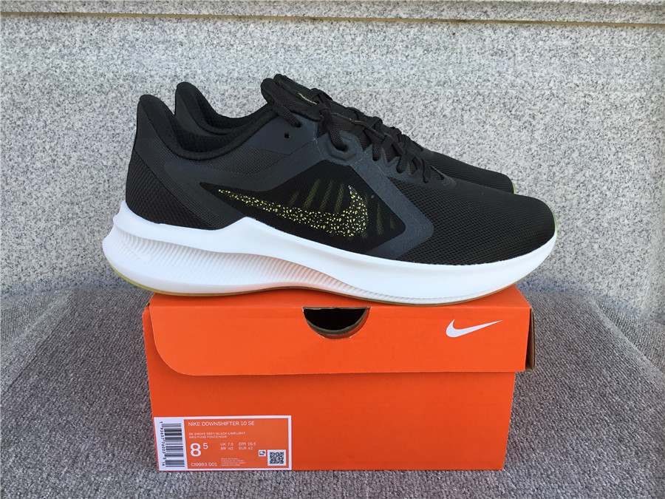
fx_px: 596
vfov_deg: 45.4
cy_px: 250
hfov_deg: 58.4
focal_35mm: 31
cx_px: 332
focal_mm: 3.3
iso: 25
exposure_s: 1/165
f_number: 2.4
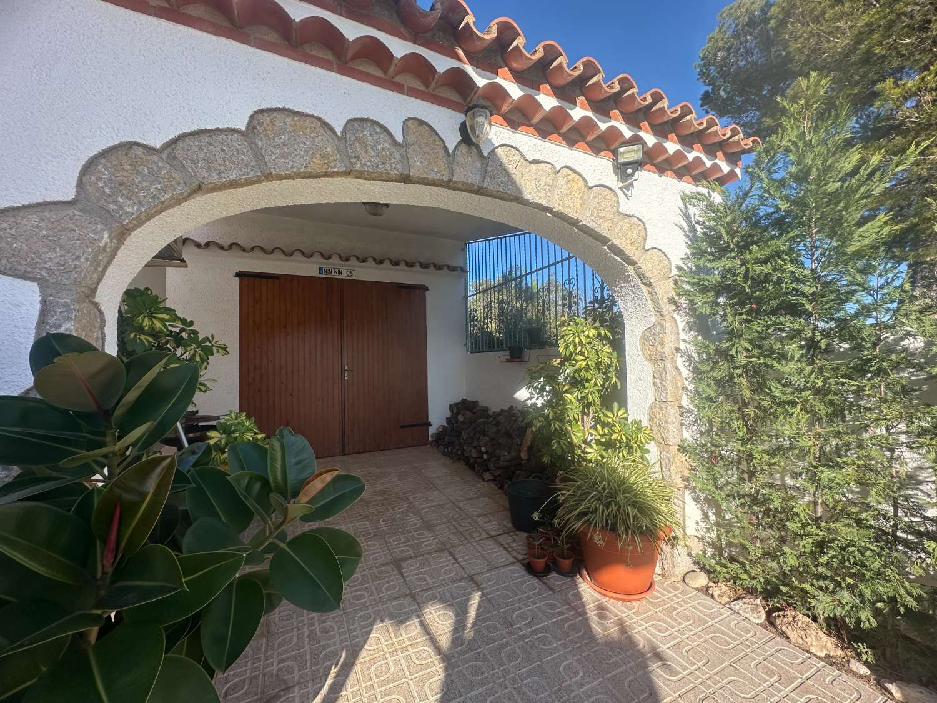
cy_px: 352
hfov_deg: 102.1
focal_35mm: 14
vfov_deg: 85.7
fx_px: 379
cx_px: 468
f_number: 2.2
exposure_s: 1/619
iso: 40
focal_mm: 2.22
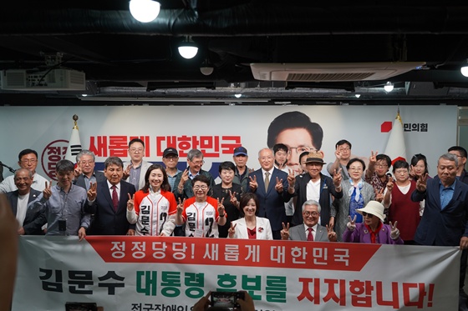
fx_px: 481
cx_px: 234
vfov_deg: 35.9
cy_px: 156
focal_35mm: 37
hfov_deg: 51.9
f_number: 4
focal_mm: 37
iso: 250
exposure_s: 1/160
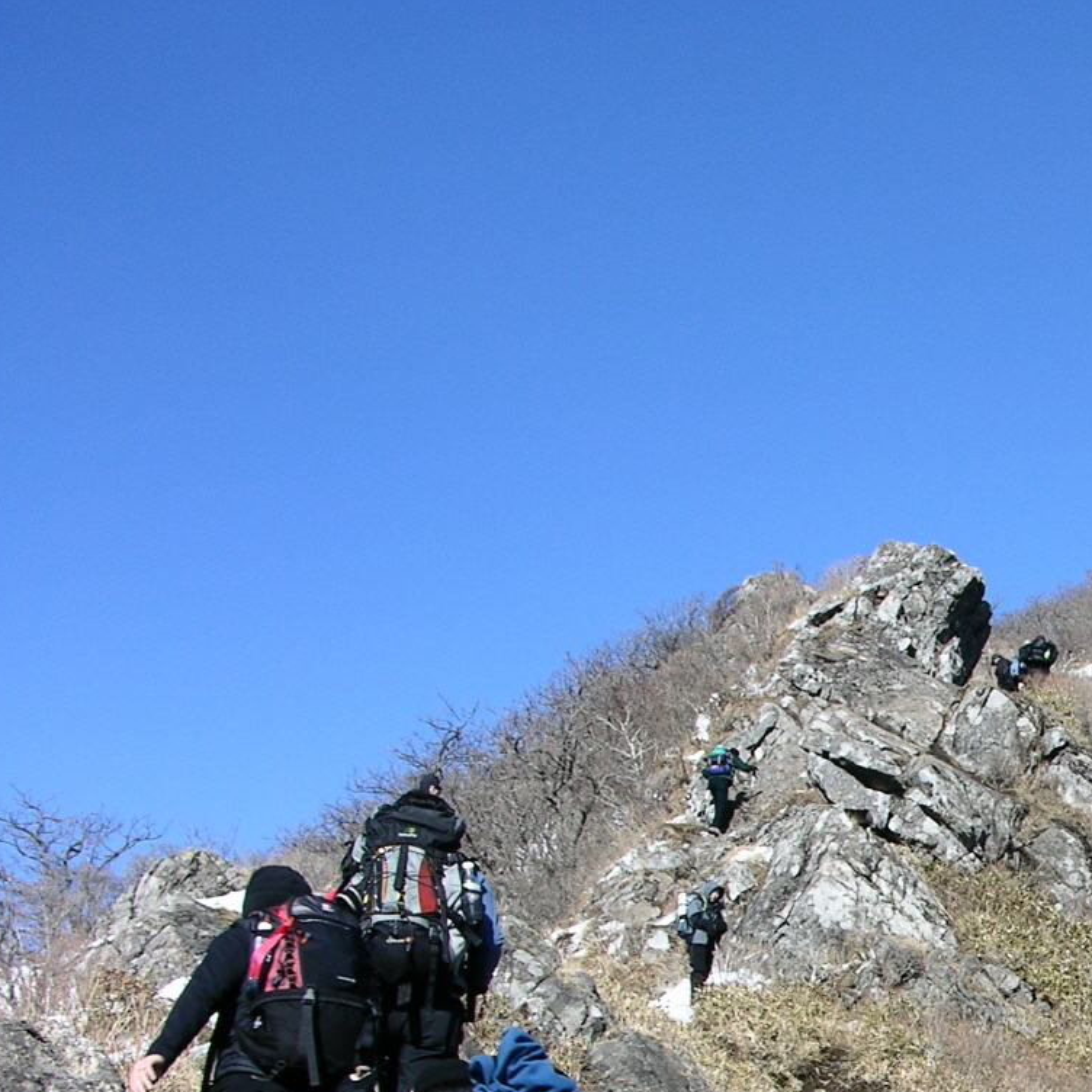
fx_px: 2820
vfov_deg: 21.4
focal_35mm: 79
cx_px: 1330
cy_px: 1009
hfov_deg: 20.4
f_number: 7.1
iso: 50
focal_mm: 8.9
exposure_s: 1/149
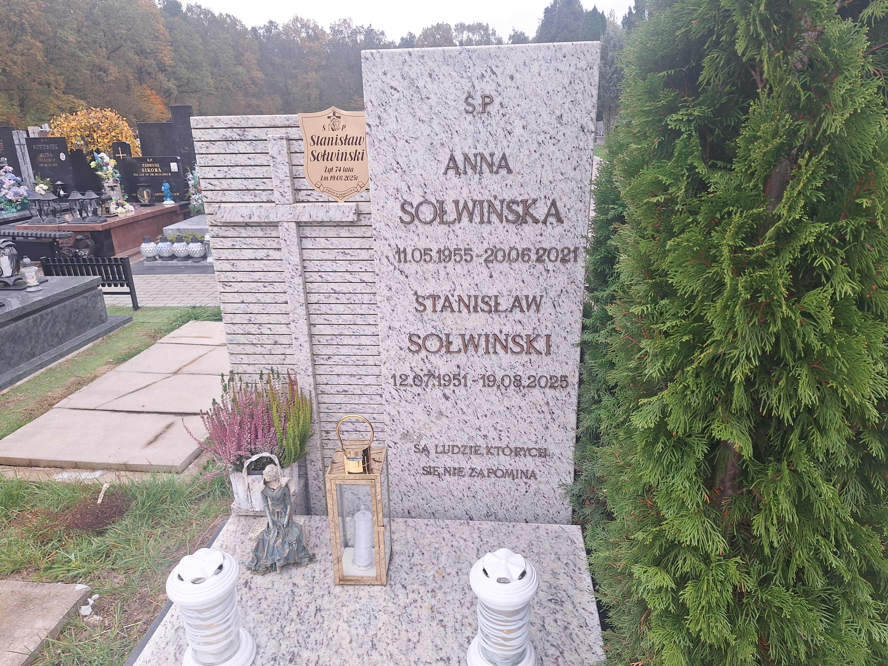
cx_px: 444
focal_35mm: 23
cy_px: 333
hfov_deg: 73.9
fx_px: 590
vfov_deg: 58.9
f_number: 1.8
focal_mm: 5.54
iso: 40
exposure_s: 1/165
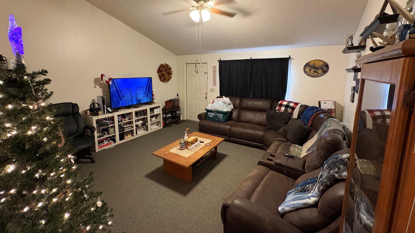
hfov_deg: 99.4
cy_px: 96
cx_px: 203
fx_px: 176
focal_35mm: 16
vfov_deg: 66.6
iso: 800
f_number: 2.2
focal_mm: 2.22
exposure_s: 1/60
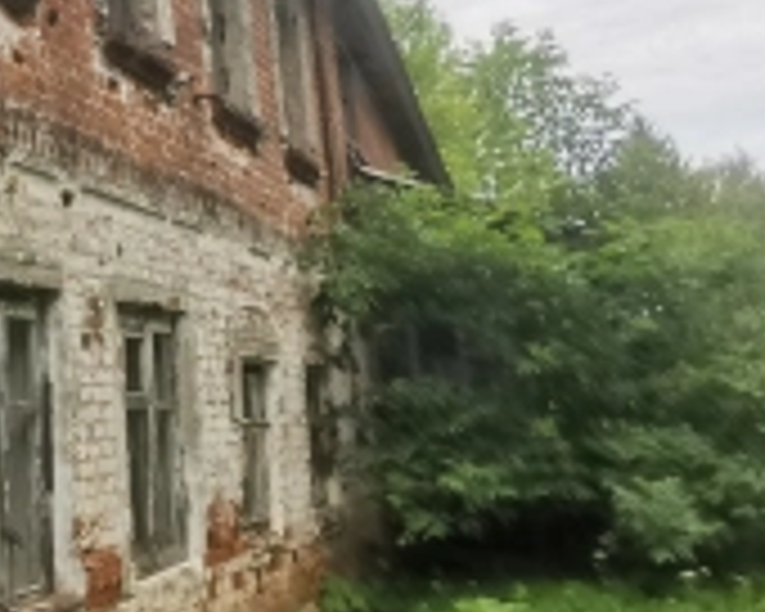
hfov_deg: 28.3
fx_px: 1381
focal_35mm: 61
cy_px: 158
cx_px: -68
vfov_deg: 24.7
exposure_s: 1/1189
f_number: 2.2
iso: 50
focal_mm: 2.23
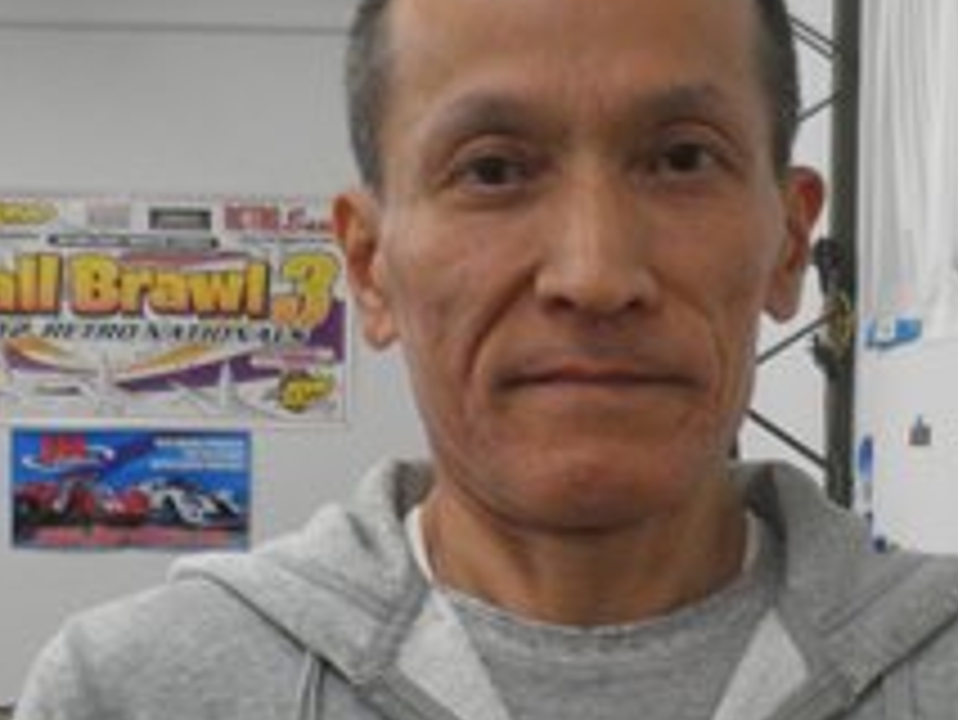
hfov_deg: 18.7
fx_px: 2908
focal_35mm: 105
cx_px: 562
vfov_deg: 13.9
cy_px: 752
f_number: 3.2
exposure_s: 1/30
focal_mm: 5
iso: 125
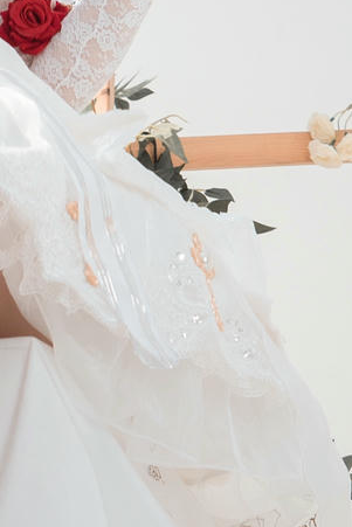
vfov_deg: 7.6
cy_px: 748
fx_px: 3898
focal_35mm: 266
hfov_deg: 5.1
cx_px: -75
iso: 200
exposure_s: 1/80
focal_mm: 40
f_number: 2.8
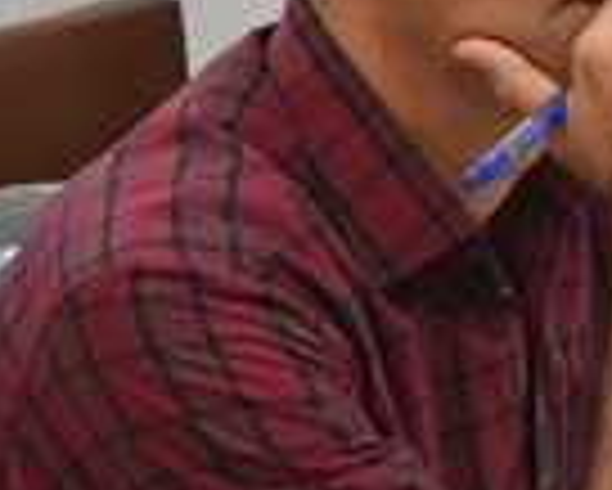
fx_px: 3607
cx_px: 1125
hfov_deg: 9.2
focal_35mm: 199
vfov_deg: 7.7
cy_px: -72
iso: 720
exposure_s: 1/60
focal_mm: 32
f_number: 4.5
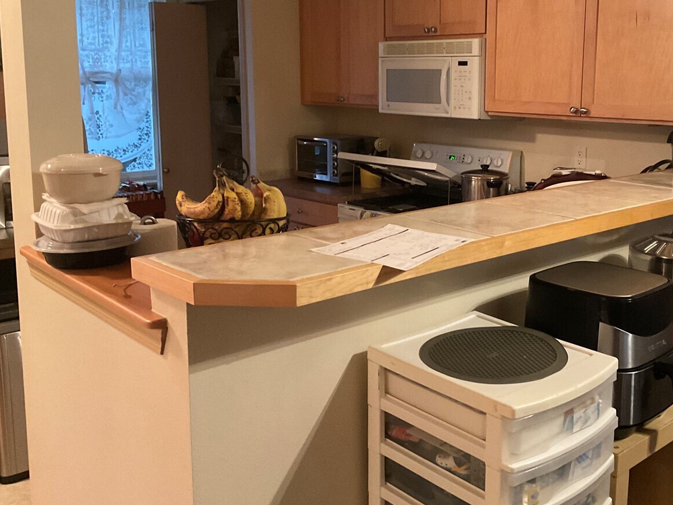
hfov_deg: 46.3
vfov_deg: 35.8
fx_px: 778
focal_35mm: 40
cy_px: 199
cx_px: 431
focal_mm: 3
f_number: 1.8
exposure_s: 1/30
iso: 400
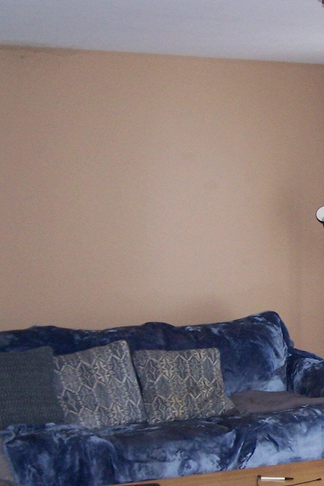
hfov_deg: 15.8
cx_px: 370
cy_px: 352
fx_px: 1134
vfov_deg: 24.0
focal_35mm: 84
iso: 140
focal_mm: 6.3
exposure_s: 1/60
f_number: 2.8
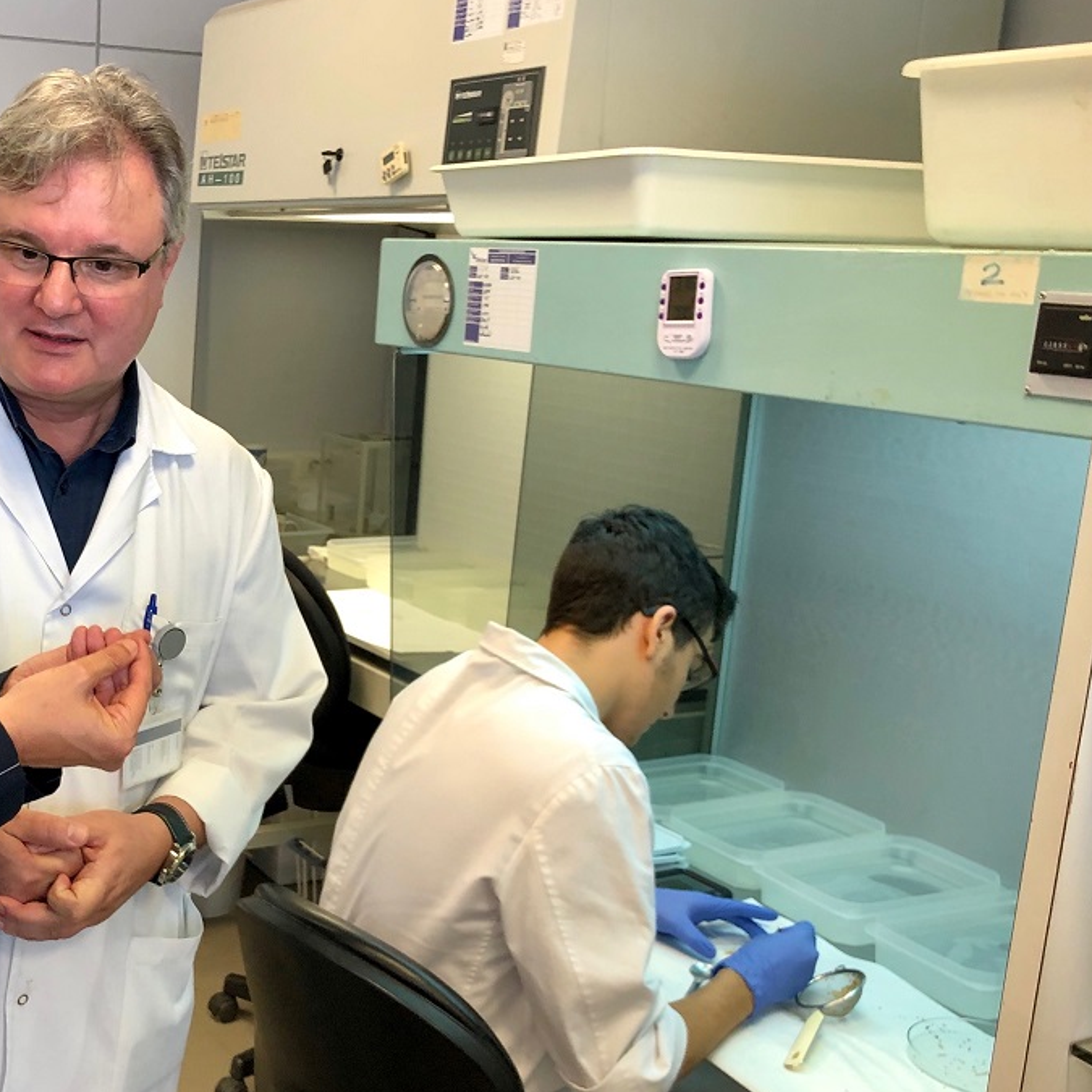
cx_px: 150
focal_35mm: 44
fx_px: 1570
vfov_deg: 38.3
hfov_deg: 36.4
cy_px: 613
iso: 40
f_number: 1.8
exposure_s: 1/33
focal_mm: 4
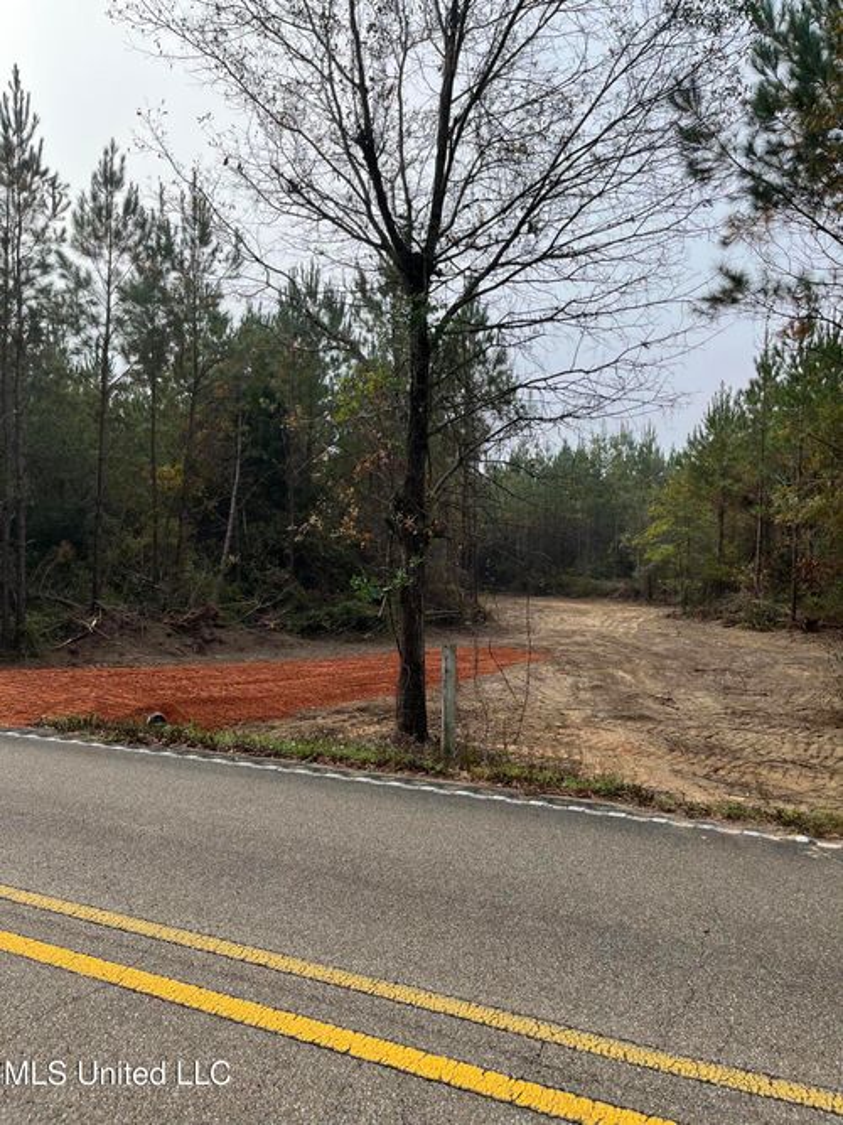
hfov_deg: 53.0
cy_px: 562
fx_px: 845
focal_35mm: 26
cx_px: 422
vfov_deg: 67.3
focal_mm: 5.1
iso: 50
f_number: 1.6
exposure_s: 1/1536
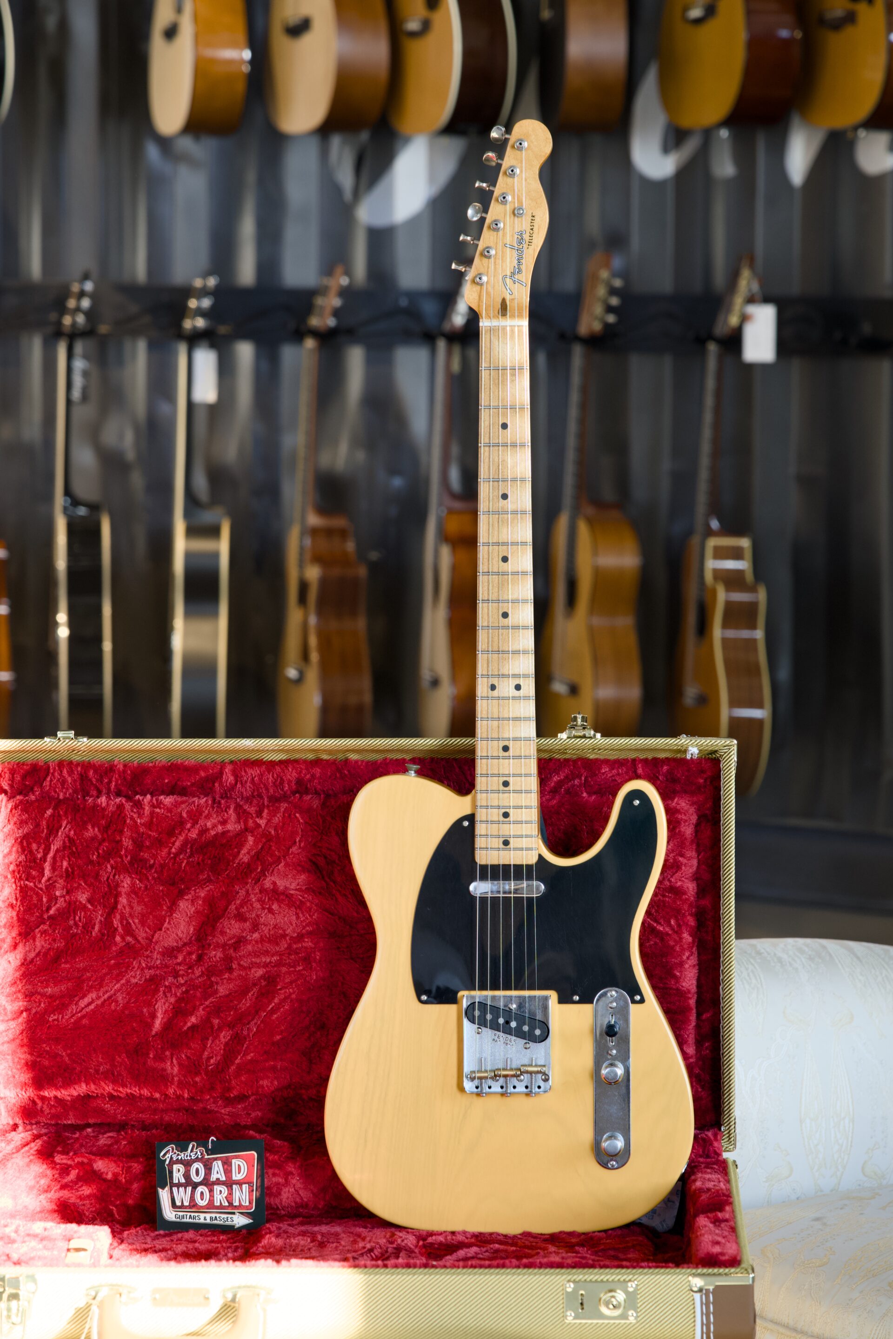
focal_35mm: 105
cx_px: 446
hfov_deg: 13.0
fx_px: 3907
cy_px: 670
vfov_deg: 19.5
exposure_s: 1/80
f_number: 6.3
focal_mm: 105
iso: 1000
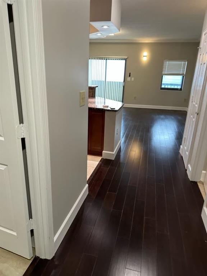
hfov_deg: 56.8
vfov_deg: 71.6
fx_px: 191
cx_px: 104
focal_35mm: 24
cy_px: 138
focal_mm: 6.86
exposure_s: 1/60
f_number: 1.78
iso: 160
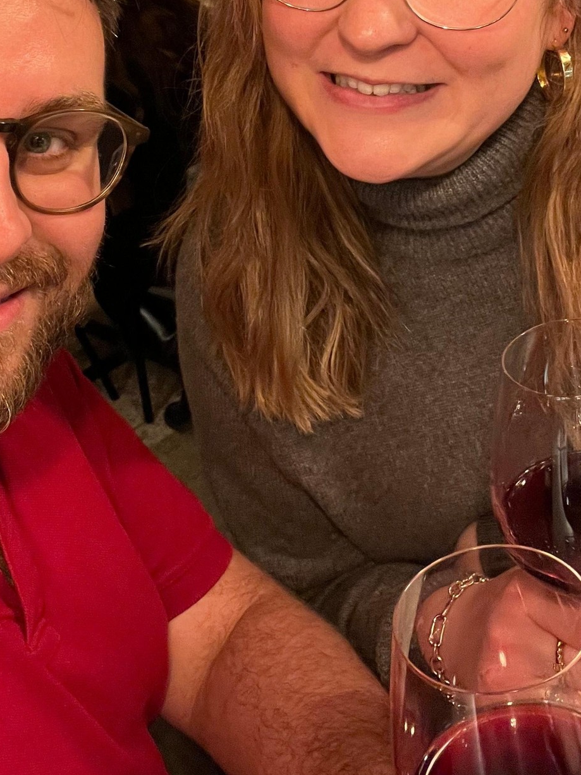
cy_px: 192
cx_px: 215
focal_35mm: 47
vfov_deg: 39.3
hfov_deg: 30.7
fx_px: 1052
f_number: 2.2
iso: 320
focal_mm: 2.71
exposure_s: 1/25
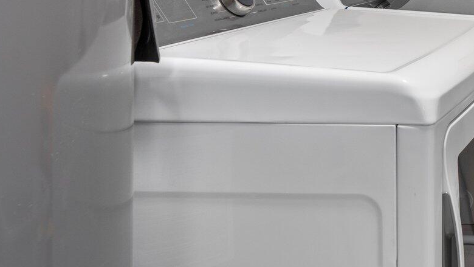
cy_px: -55
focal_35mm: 44
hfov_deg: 34.3
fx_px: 553
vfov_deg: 24.5
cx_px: 605
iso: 500
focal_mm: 16
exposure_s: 1.3
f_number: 8
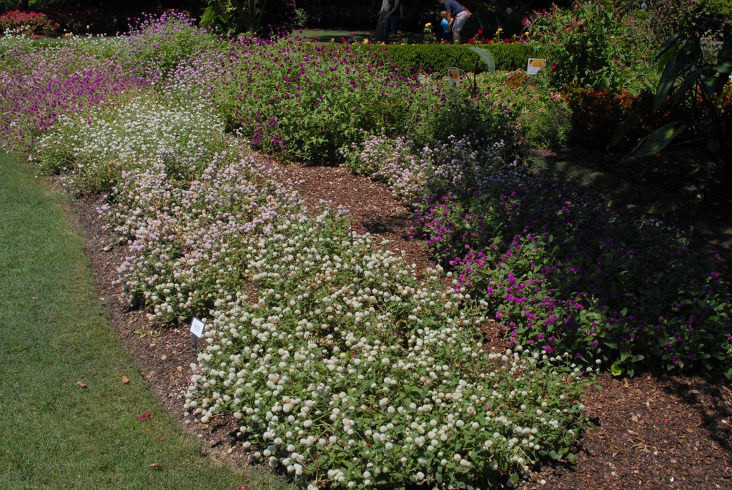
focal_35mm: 42
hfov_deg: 46.4
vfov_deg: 32.0
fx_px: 855
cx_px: 366
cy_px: 245
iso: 400
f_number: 11
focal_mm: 28
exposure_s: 1/500
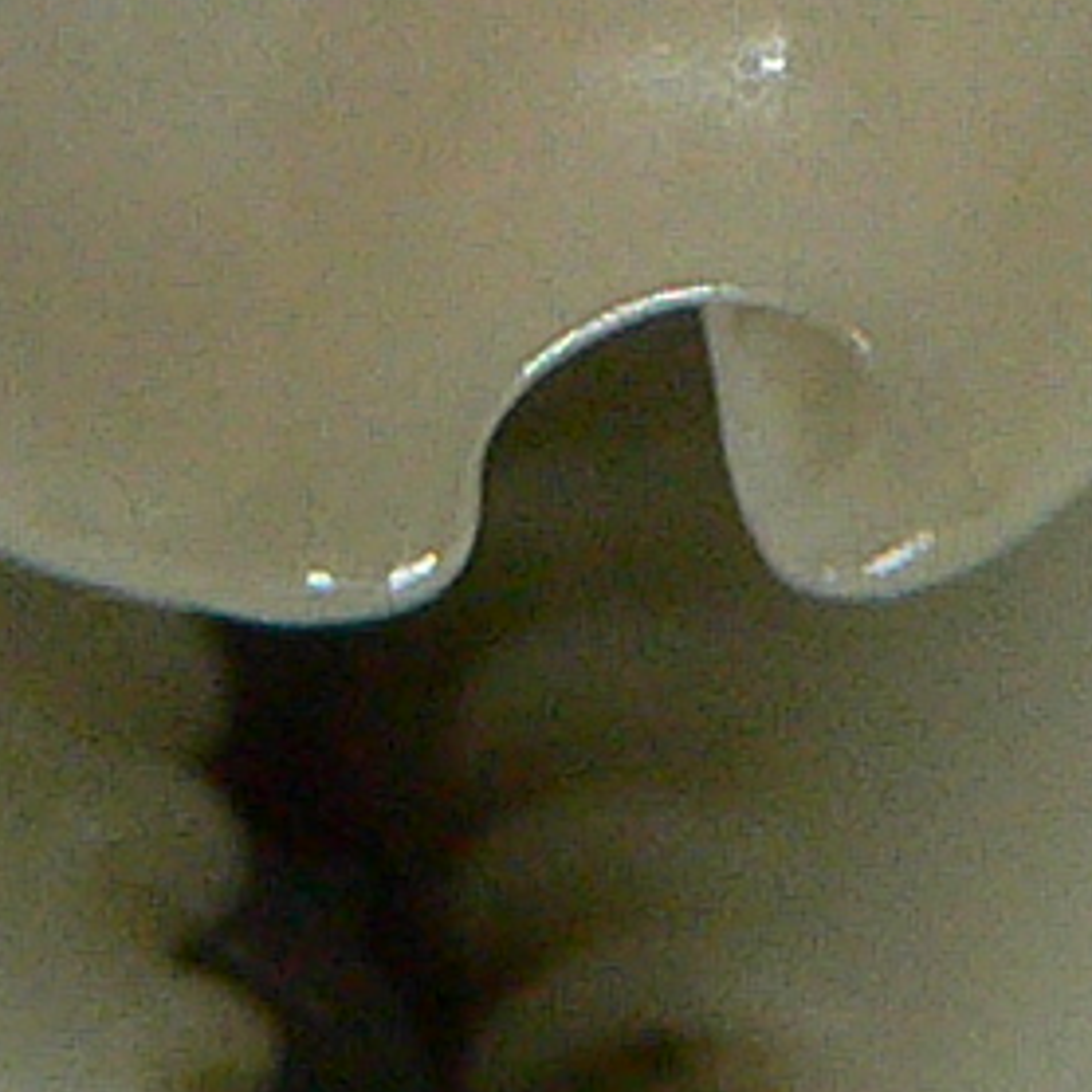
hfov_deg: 7.8
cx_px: 601
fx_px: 7995
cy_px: -707
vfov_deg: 7.6
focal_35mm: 224
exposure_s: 1/60
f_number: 2.8
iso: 200
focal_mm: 4.6
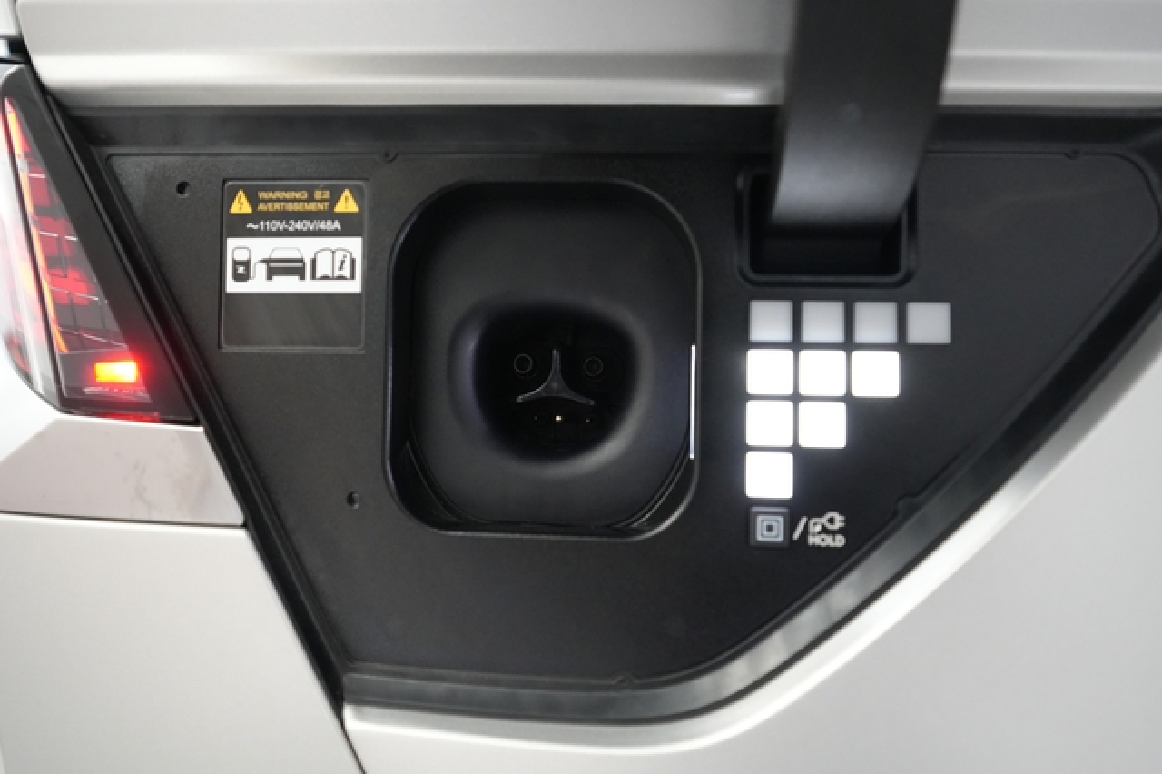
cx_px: 581
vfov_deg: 51.2
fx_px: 806
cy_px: 387
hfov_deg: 71.5
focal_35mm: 25
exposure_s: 1/160
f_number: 4
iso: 6400
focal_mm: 25
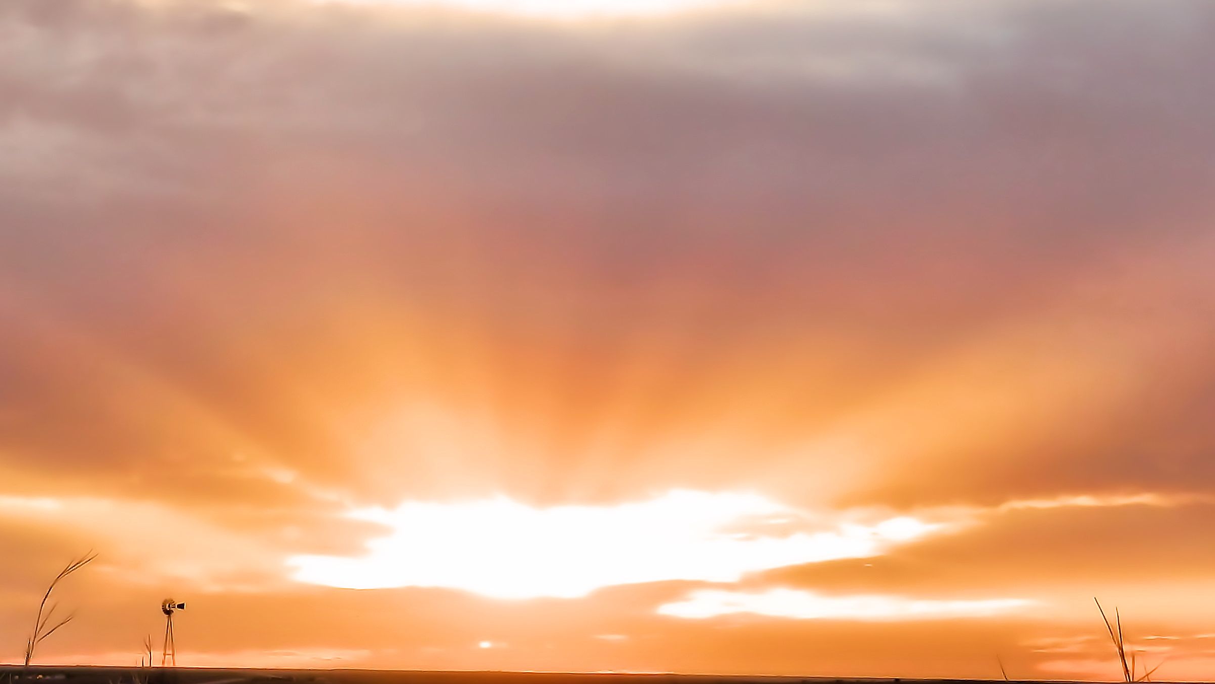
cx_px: 439
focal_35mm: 67
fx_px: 2159
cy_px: 640
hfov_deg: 31.3
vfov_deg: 17.7
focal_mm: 6.7
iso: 160
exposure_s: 1/200
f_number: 4
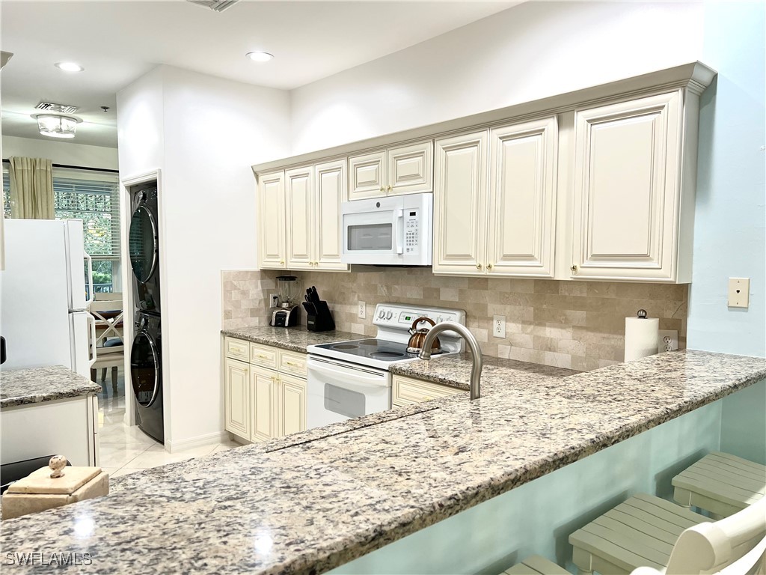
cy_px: 288
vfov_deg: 53.1
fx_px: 575
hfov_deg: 67.3
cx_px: 383
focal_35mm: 26
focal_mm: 5.7
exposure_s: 1/120
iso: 100
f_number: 1.5
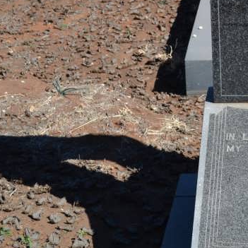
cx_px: 329
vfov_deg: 14.2
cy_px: 35
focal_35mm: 122
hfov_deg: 13.7
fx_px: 989
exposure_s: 1/125
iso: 100
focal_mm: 28
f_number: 5.6
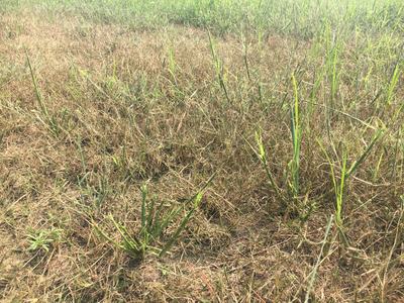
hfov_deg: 61.7
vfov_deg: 48.2
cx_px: 202
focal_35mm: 29
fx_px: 338
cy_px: 152
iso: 25
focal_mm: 4.15
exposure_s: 1/509
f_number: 2.2
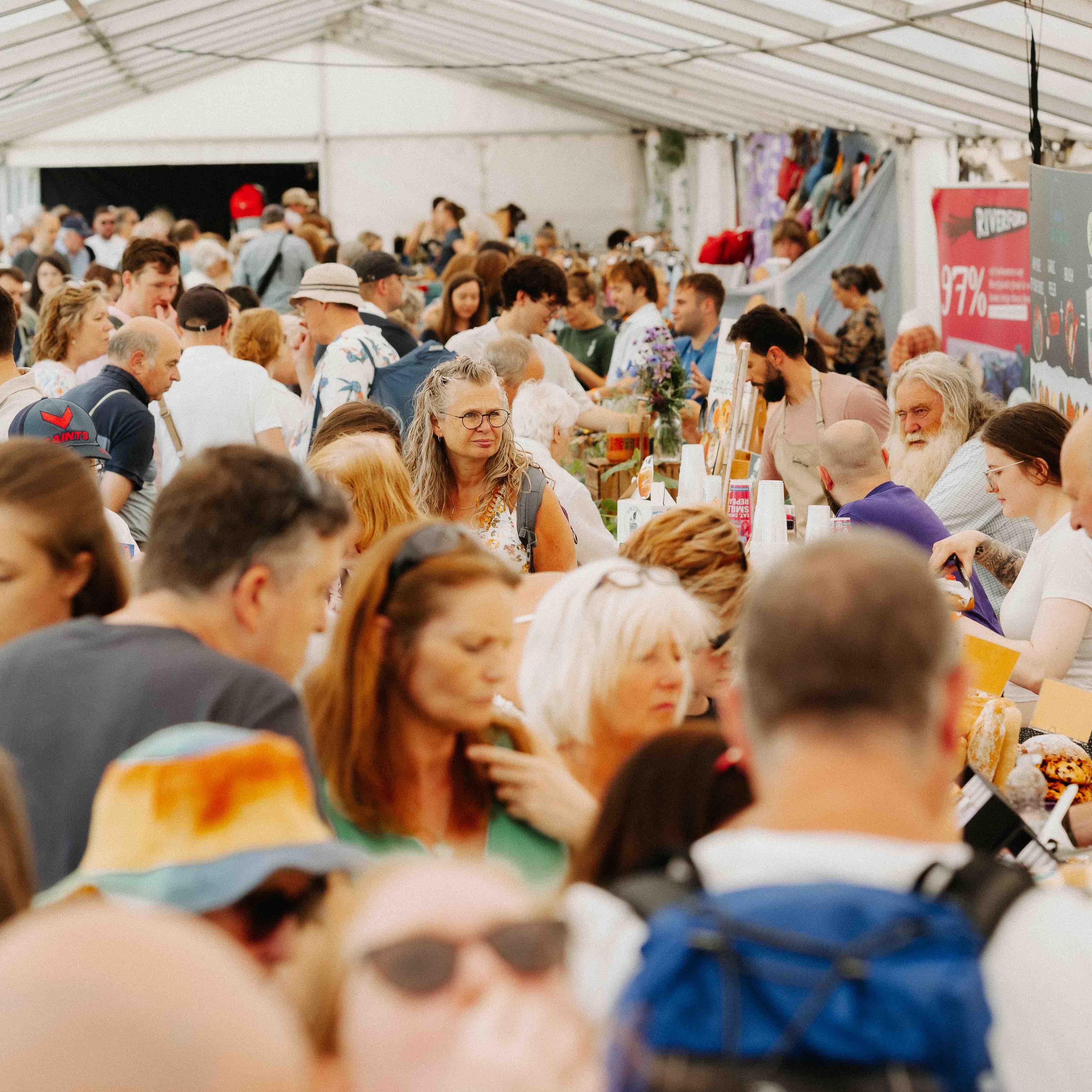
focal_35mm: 163
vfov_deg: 10.7
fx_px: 5818
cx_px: 458
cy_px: 544
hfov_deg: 10.7
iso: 160
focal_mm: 85
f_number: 4
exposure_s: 1/250
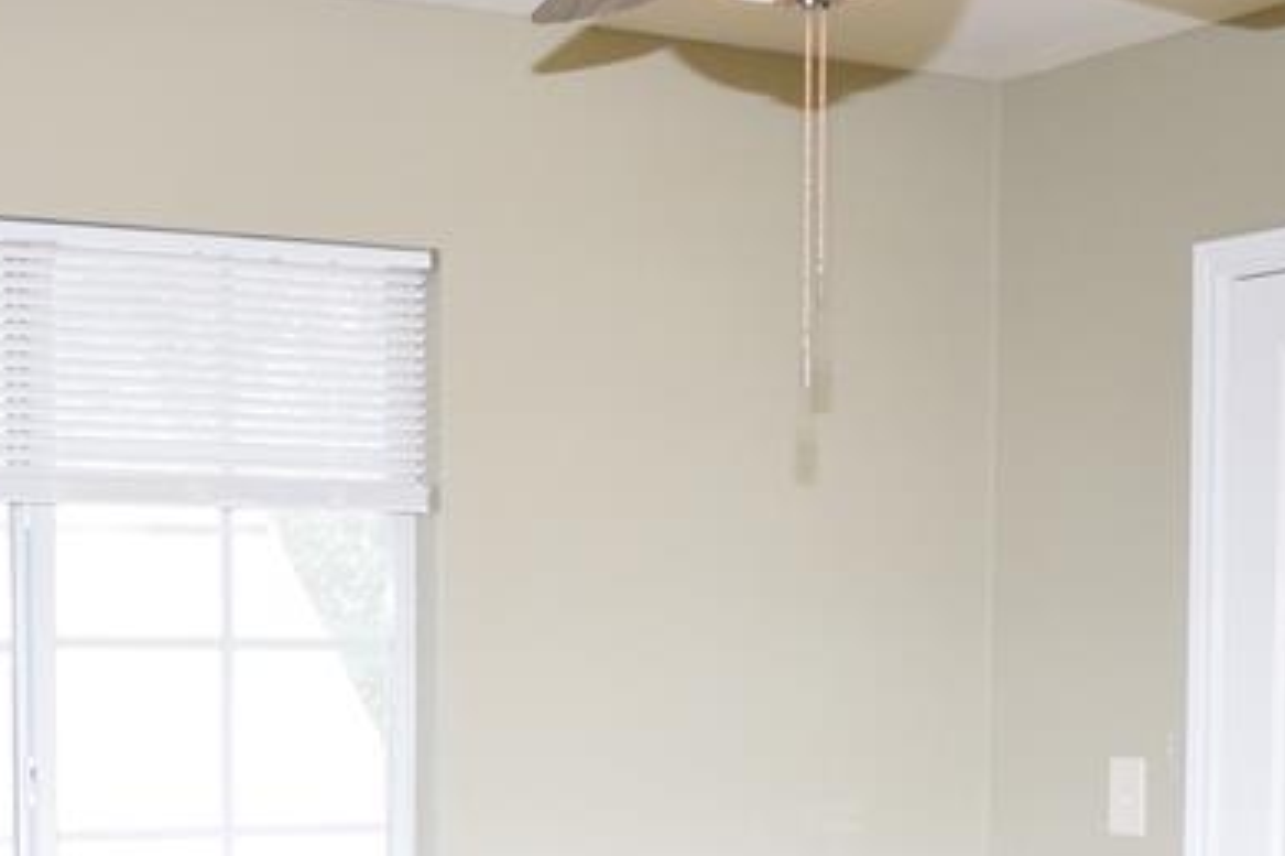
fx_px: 2533
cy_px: 906
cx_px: 373
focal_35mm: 71
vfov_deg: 18.5
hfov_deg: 28.2
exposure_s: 1/60
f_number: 4
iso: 450
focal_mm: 18
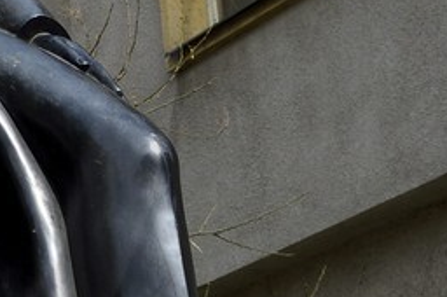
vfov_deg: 7.0
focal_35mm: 194
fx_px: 2406
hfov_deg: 9.7
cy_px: -12
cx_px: -538
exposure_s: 1/200
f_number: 11
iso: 200
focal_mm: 31
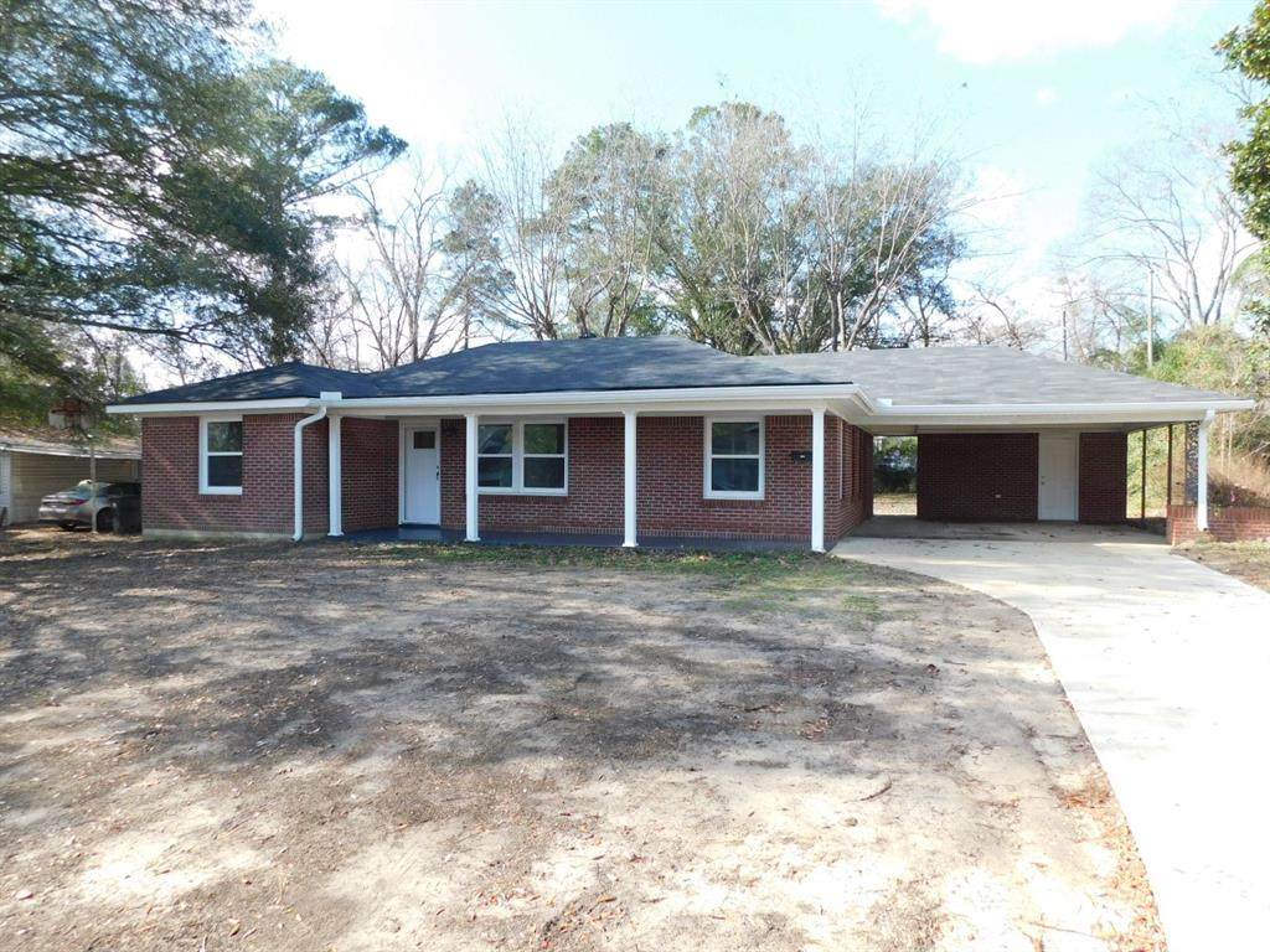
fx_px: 881
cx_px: 635
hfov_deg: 71.6
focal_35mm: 24
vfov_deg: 56.8
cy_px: 476
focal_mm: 4.1
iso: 125
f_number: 3
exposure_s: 1/320
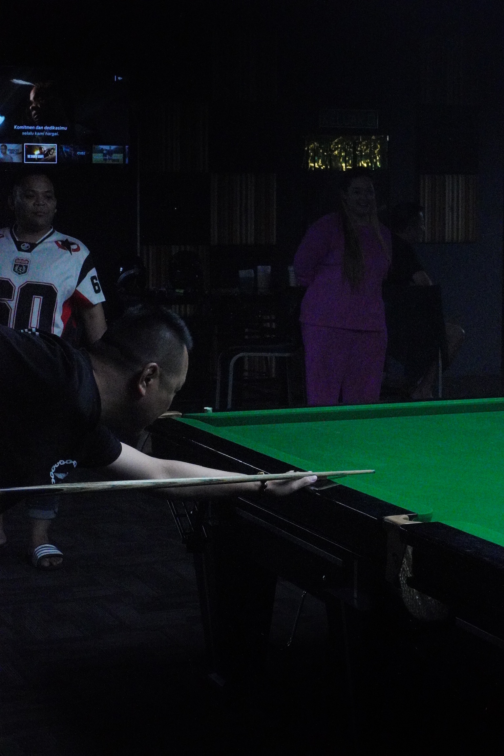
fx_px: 1575
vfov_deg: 27.0
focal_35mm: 75
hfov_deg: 18.2
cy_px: 378
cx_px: 252
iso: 6400
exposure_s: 1/320
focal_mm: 50
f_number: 18
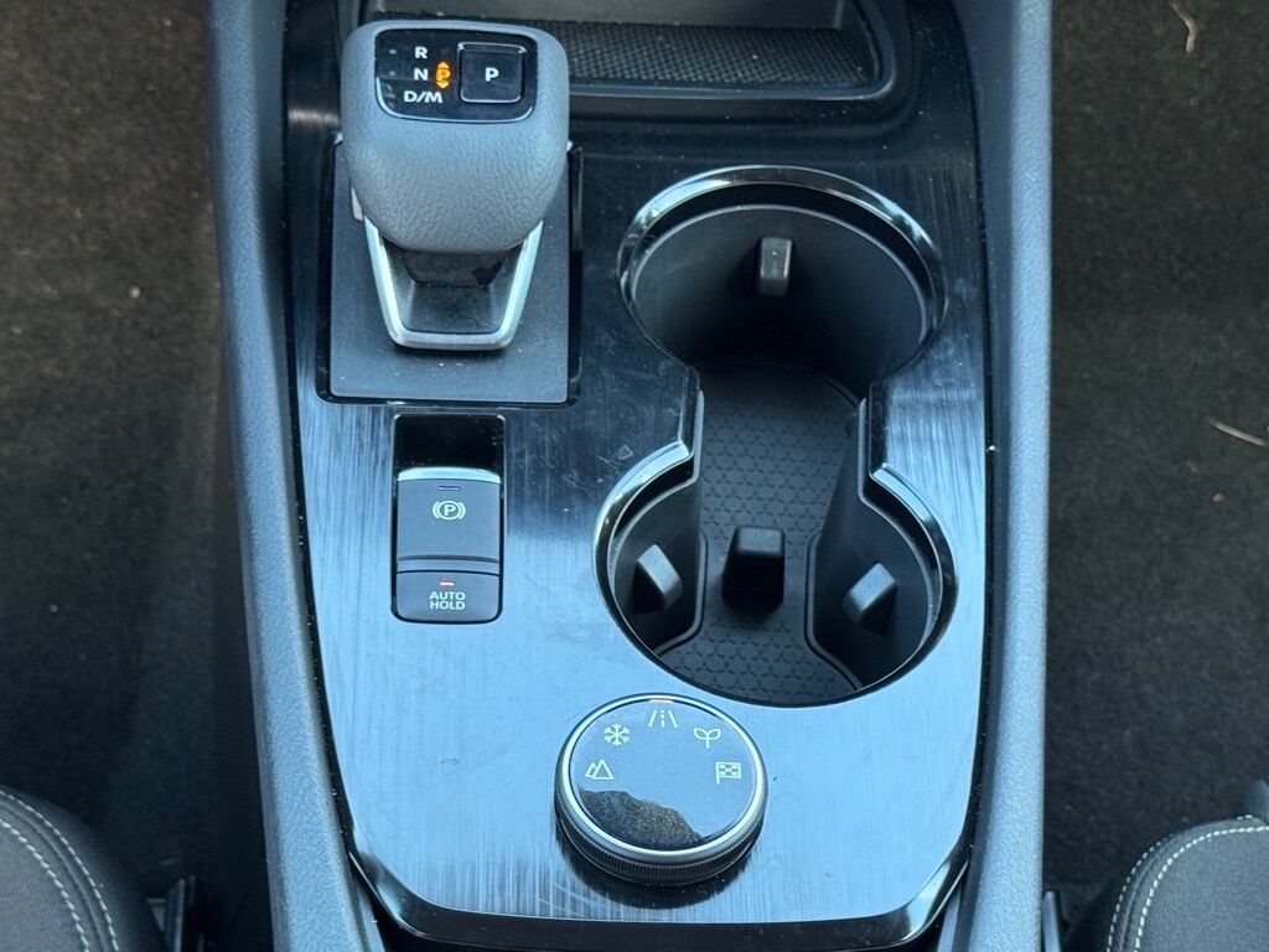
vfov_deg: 30.3
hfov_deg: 39.7
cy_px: 476
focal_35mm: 48
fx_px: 1760
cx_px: 634
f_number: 1.78
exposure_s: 1/60
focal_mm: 6.76
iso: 125
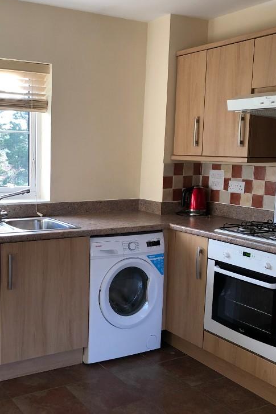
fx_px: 471
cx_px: 64
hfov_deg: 32.0
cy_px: 215
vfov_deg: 47.4
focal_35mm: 41
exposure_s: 1/33
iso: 25
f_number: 1.8
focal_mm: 4
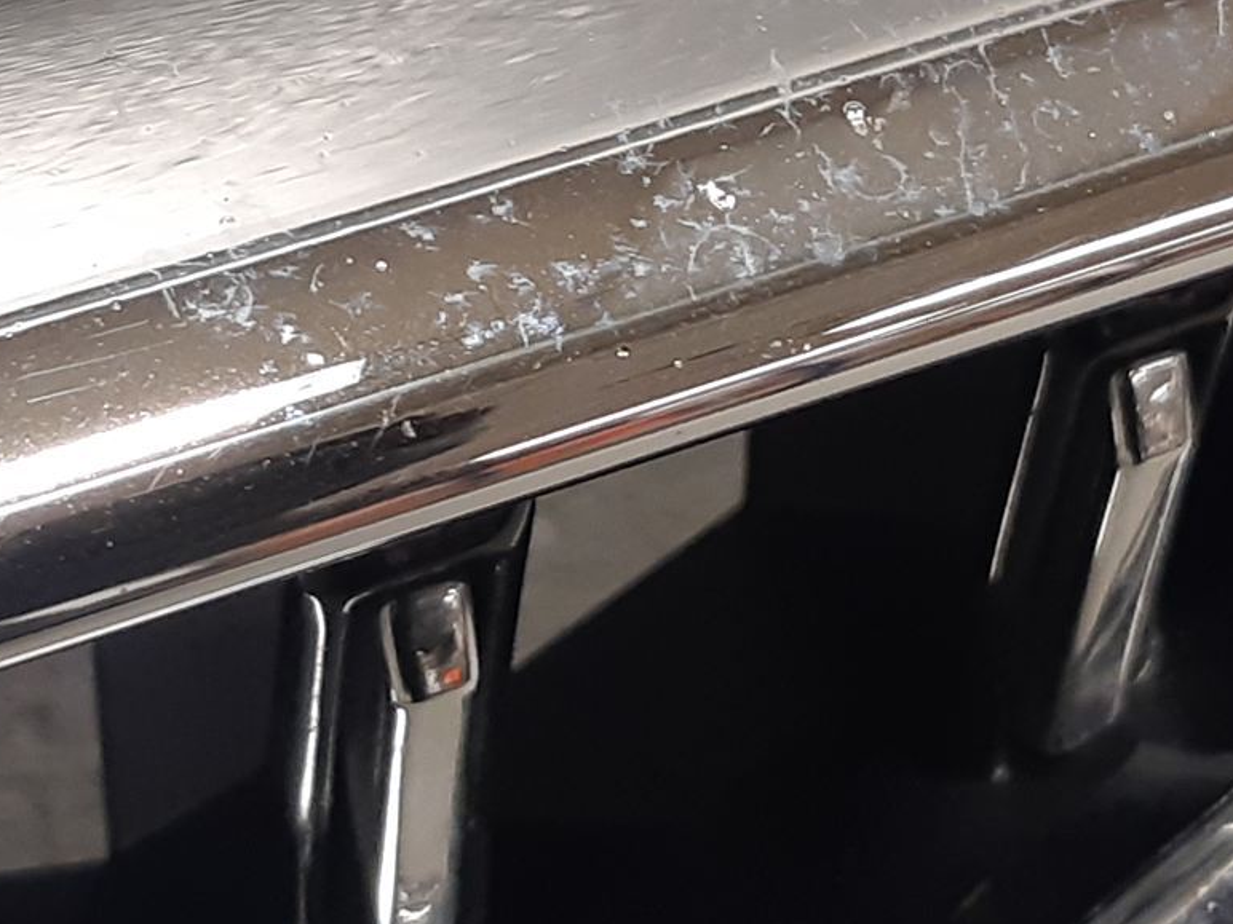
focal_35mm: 69
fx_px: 2458
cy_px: 177
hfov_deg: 28.1
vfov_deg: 21.0
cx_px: 487
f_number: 1.7
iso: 125
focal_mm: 3.93
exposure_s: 1/50
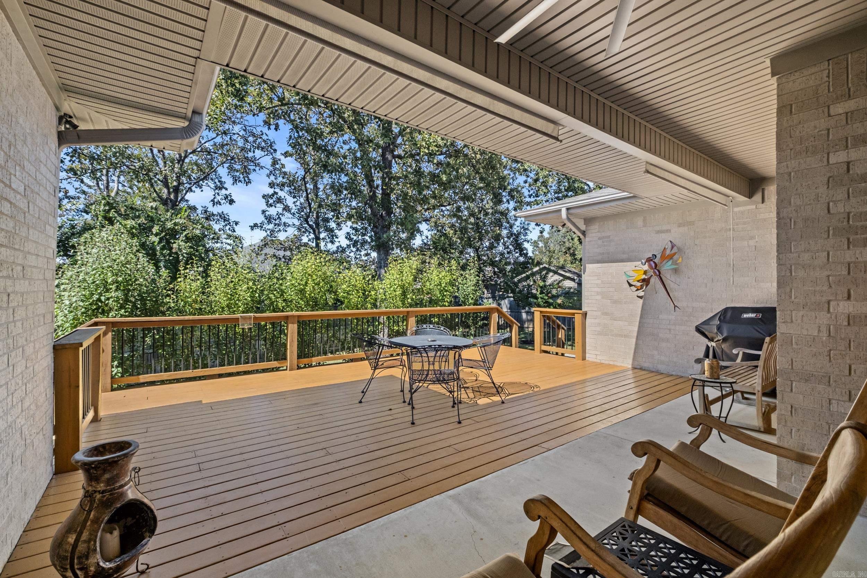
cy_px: 289
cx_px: 434
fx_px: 361
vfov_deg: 77.3
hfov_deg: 100.4
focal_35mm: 15
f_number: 8
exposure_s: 1/30
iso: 400
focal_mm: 10
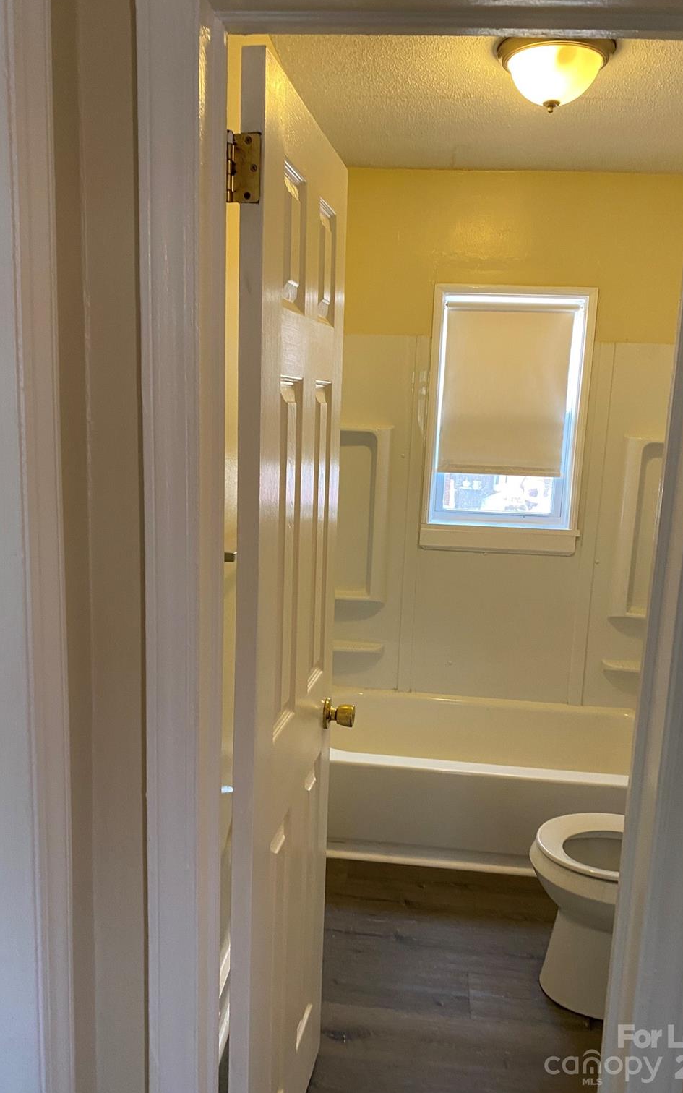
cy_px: 546
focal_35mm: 28
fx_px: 834
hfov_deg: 44.5
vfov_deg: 66.5
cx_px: 358
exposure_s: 1/60
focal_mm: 4.25
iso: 125
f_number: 1.8
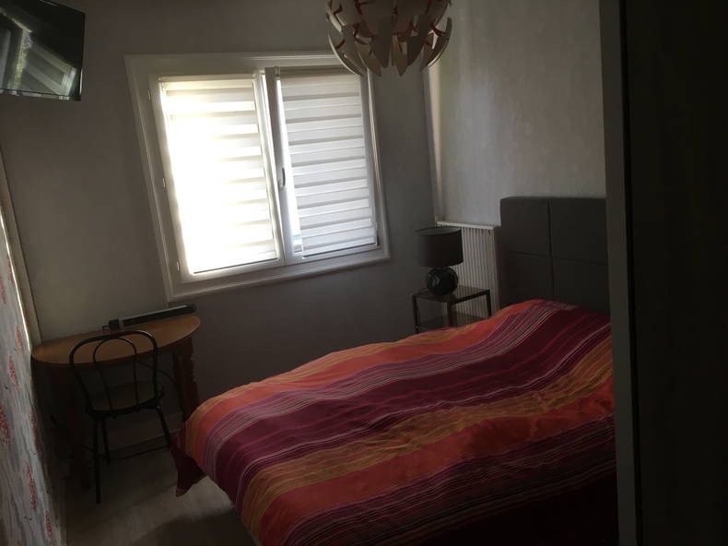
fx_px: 610
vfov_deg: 48.2
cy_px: 273
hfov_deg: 61.7
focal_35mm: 29
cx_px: 364
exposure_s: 1/33
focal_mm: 4.15
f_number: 2.2
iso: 40
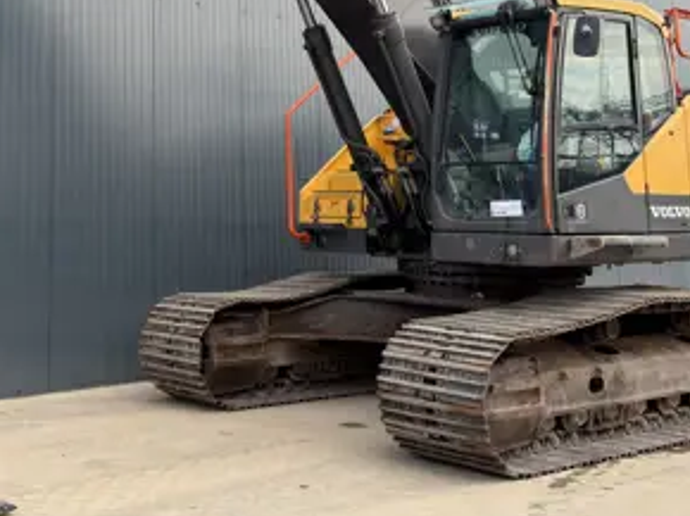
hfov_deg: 35.3
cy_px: 19
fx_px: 1056
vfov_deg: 26.3
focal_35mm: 53
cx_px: 167
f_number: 1.78
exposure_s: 1/950
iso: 100
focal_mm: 6.76
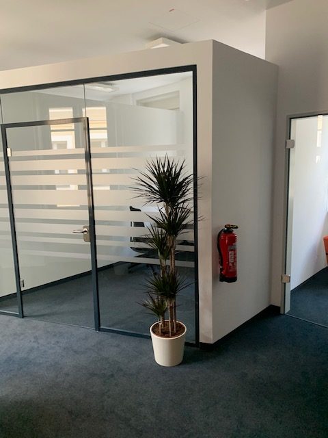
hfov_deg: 53.1
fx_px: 328
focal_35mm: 26
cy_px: 219
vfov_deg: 67.3
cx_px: 164
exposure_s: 1/60
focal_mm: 4.25
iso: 250
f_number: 1.8
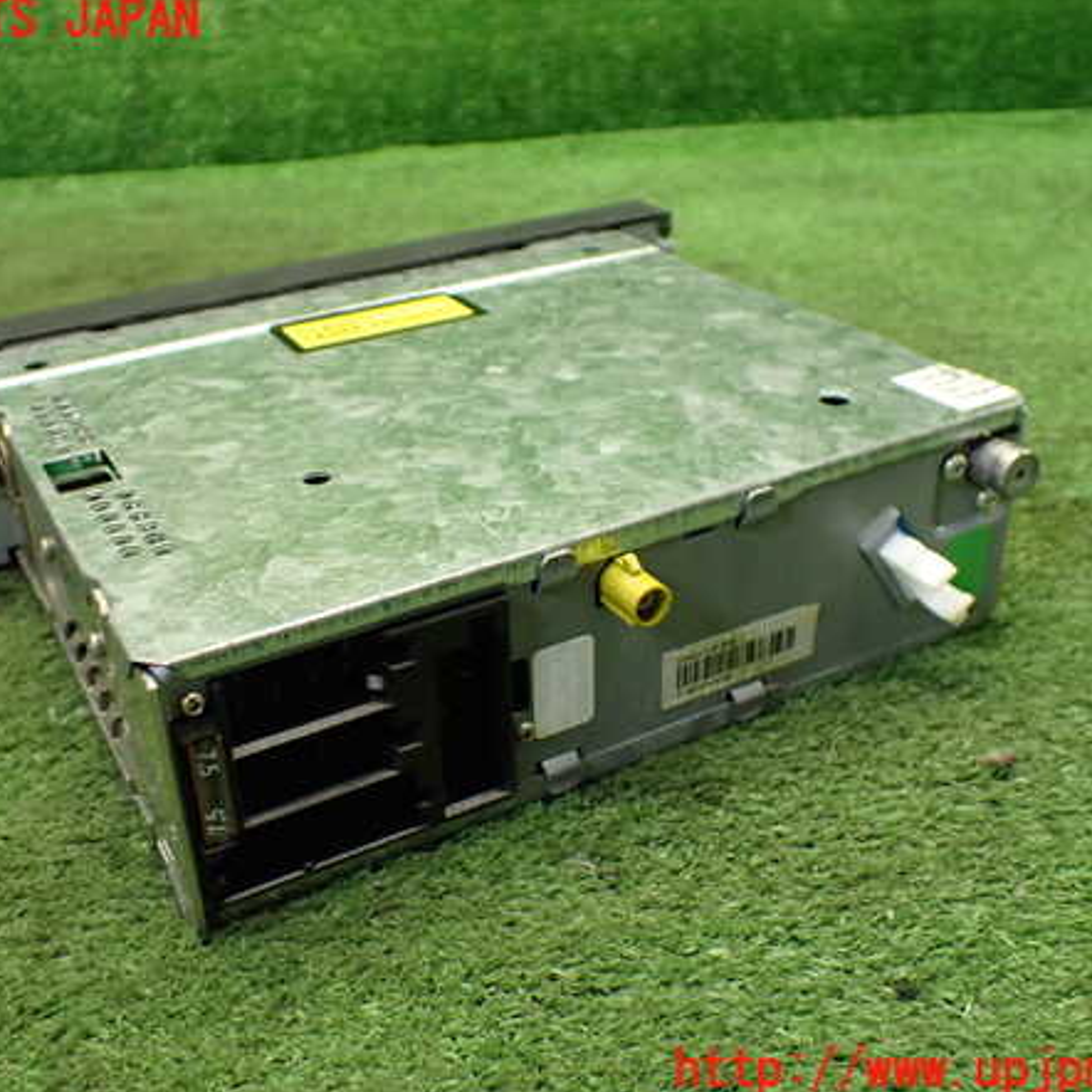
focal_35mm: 36
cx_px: 492
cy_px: 546
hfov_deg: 46.0
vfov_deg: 46.0
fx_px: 1285
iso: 640
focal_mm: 5.4
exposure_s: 1/125
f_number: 2.3
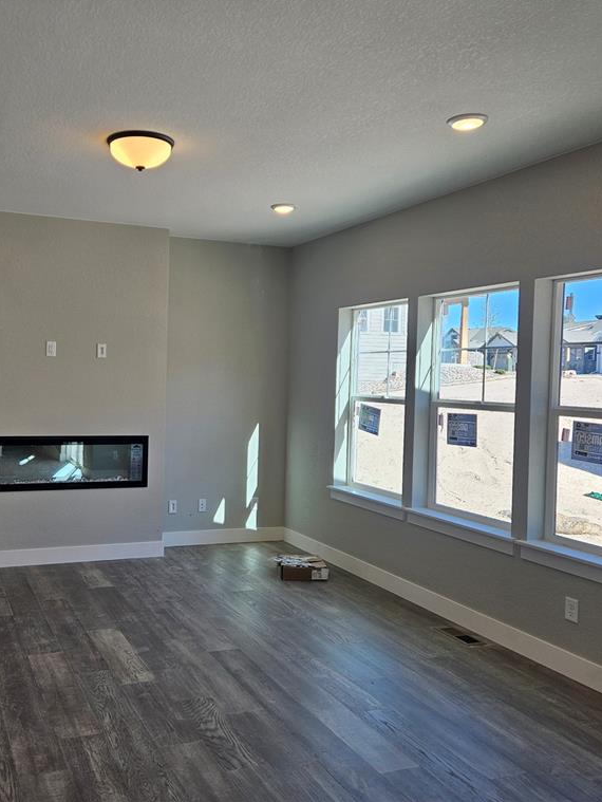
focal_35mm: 31
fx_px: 718
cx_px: 200
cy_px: 398
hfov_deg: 44.8
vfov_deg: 58.3
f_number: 1.8
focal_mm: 5.4
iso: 25
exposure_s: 1/187
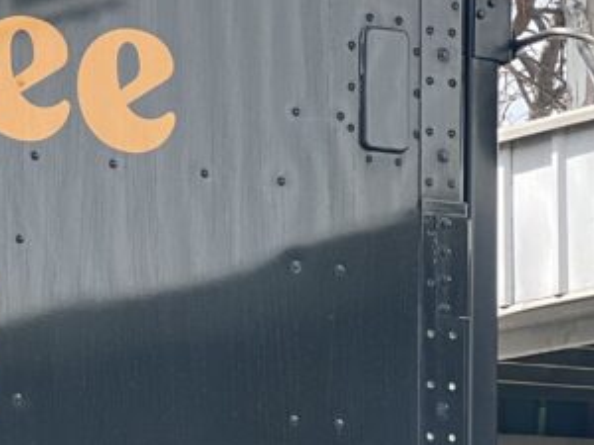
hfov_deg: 7.4
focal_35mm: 263
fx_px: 4513
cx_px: -412
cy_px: 455
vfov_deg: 5.6
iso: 32
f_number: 2.8
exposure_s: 1/184
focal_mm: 9
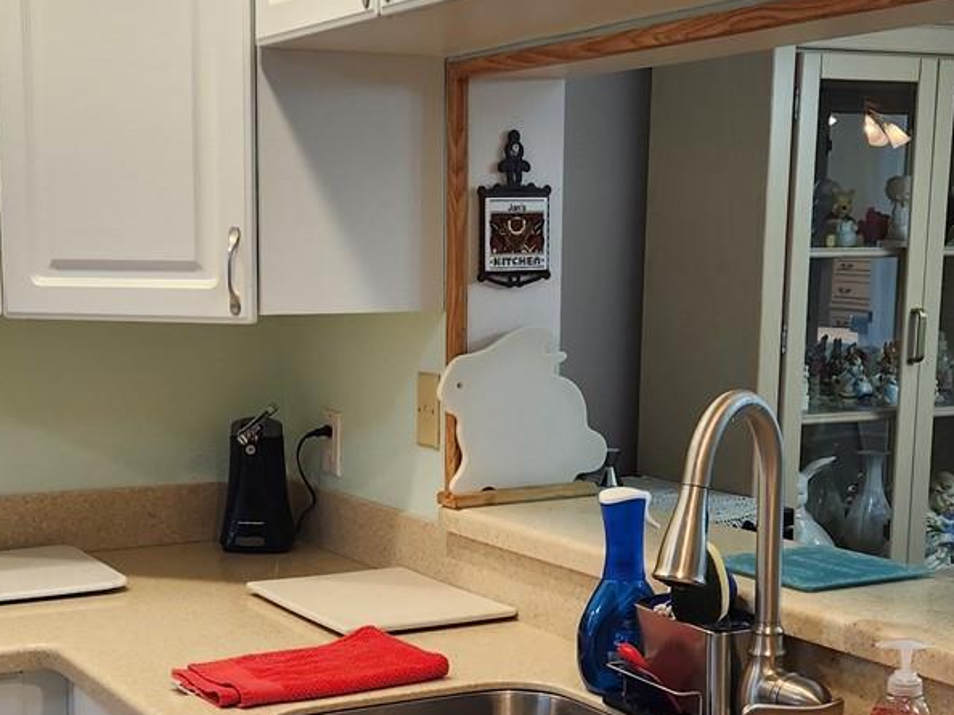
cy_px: 546
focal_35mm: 62
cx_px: 344
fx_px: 1708
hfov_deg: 31.0
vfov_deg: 23.4
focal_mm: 5.4
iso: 125
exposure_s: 1/120
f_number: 1.8
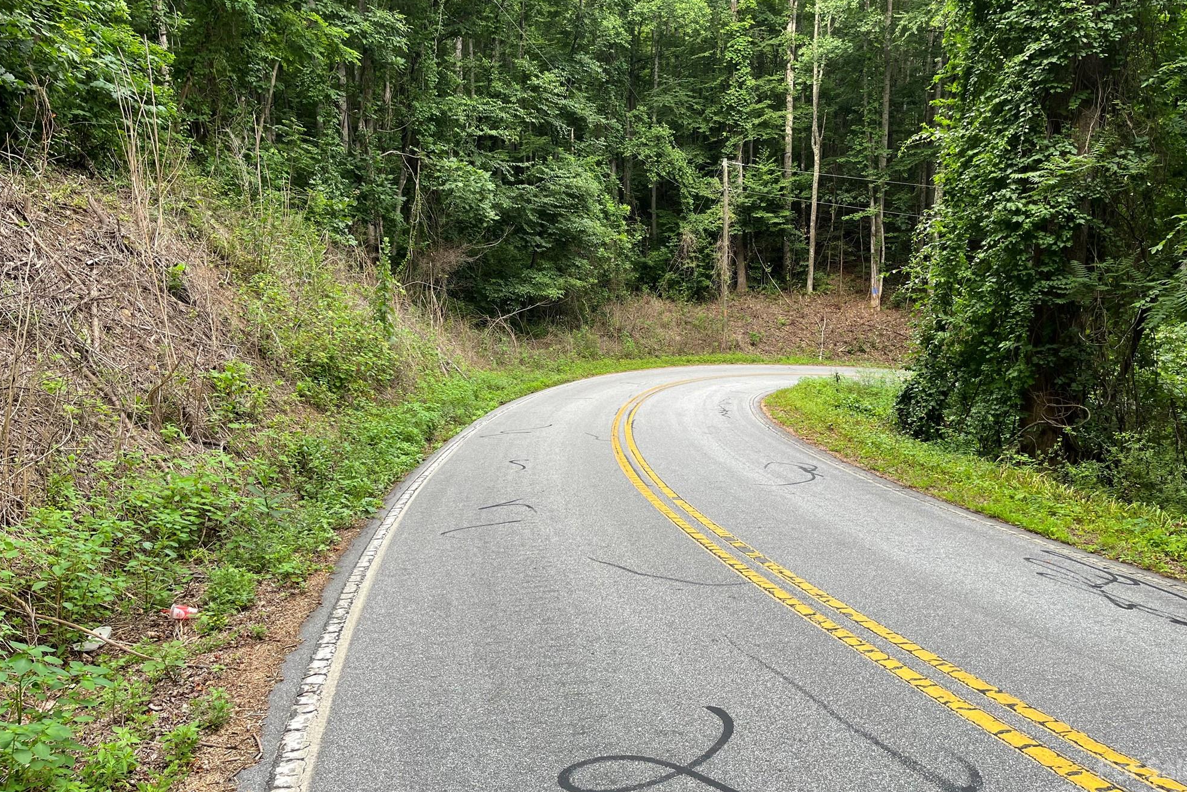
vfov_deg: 46.4
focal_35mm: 28
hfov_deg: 65.5
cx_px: 587
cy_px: 367
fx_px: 923
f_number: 1.6
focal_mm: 5.1
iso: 40
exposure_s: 1/122
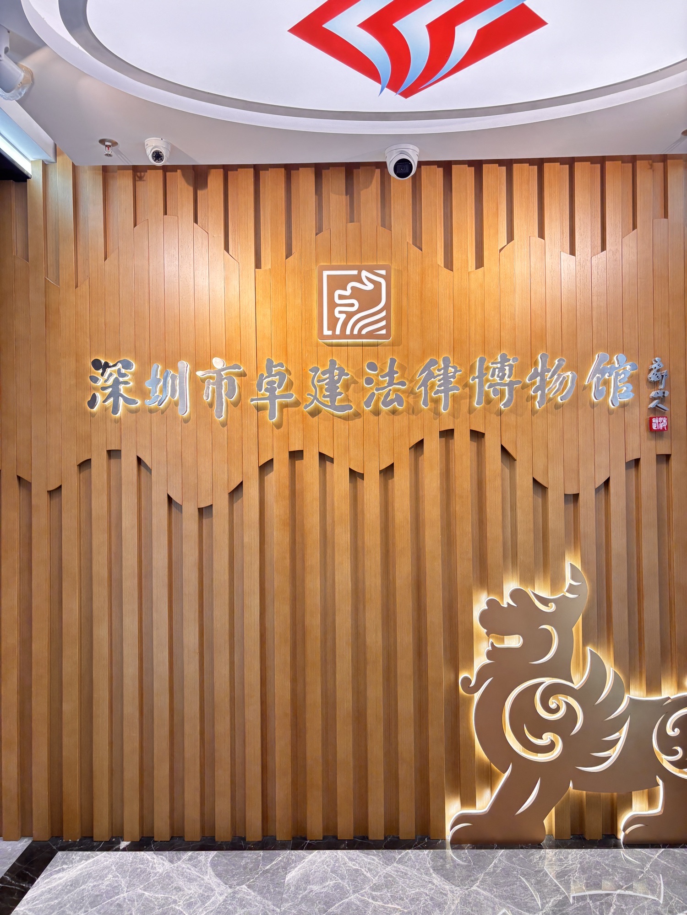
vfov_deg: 67.3
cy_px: 458
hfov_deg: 53.1
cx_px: 344
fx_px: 688
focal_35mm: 26
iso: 125
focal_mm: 5.96
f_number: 1.6
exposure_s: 1/50
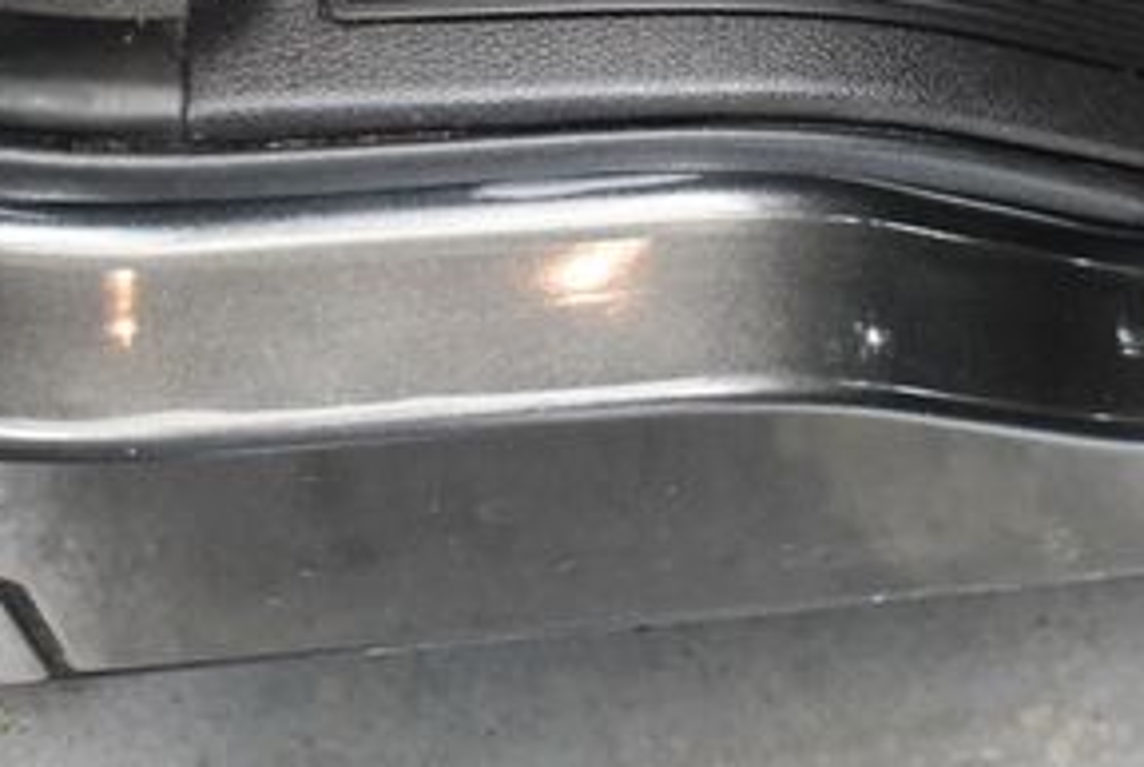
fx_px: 2546
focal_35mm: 80
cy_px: 123
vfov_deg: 17.0
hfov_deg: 24.5
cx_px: 1053
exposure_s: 1/60
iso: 7200
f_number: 3.5
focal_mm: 18
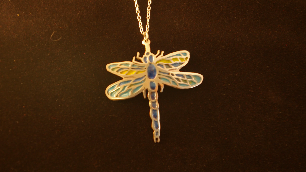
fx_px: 556
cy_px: 93
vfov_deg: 17.6
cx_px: 152
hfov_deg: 30.8
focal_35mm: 69
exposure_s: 1/15
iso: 400
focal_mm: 43
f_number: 6.7
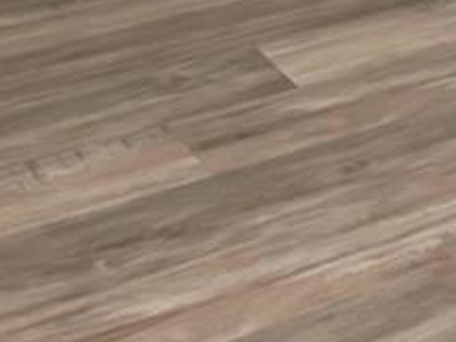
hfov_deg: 15.9
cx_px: 597
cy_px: -728
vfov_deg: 9.5
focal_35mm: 118
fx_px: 1549
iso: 500
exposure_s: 1/200
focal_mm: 11
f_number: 9
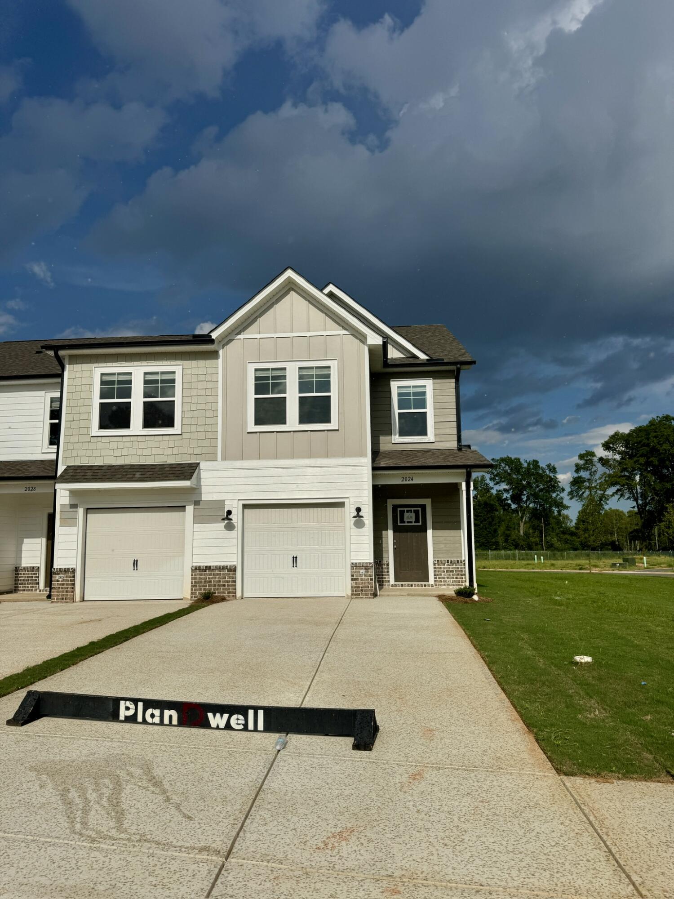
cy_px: 450
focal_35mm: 24
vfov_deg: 71.6
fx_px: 623
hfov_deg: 56.8
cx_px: 337
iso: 64
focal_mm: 6.76
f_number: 1.78
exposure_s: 1/12346
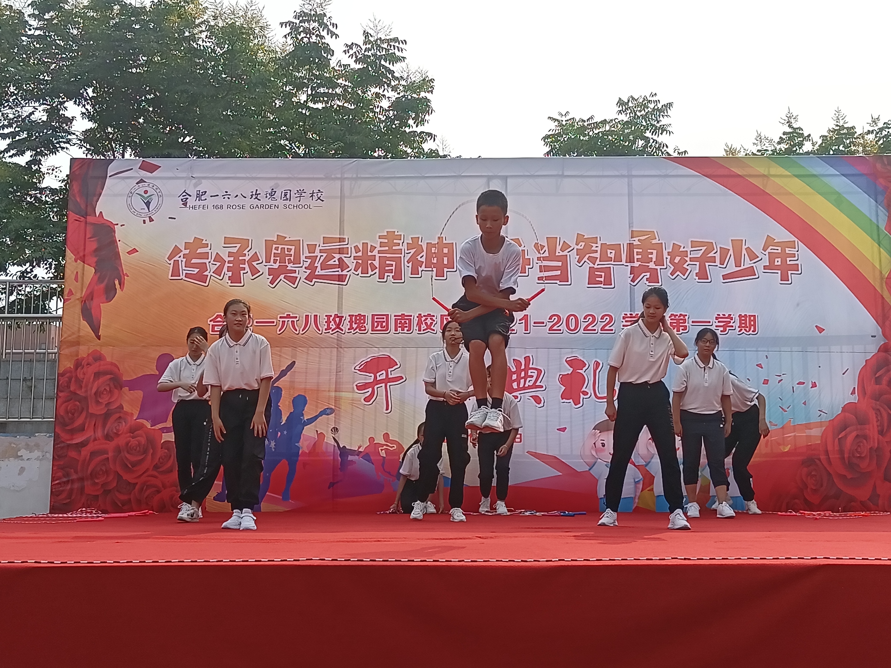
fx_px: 1081
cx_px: 446
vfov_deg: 34.3
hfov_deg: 44.8
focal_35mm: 42
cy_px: 334
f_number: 1.9
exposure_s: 1/813
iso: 100
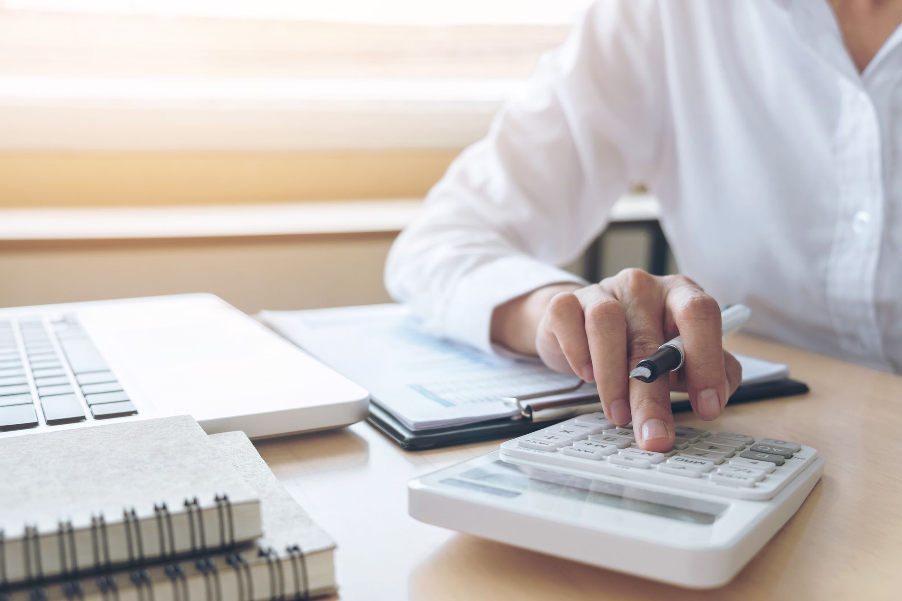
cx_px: 451
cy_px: 300
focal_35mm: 36
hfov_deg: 53.1
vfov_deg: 36.9
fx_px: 902
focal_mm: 24.3
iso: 400
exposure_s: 1/125
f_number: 3.2
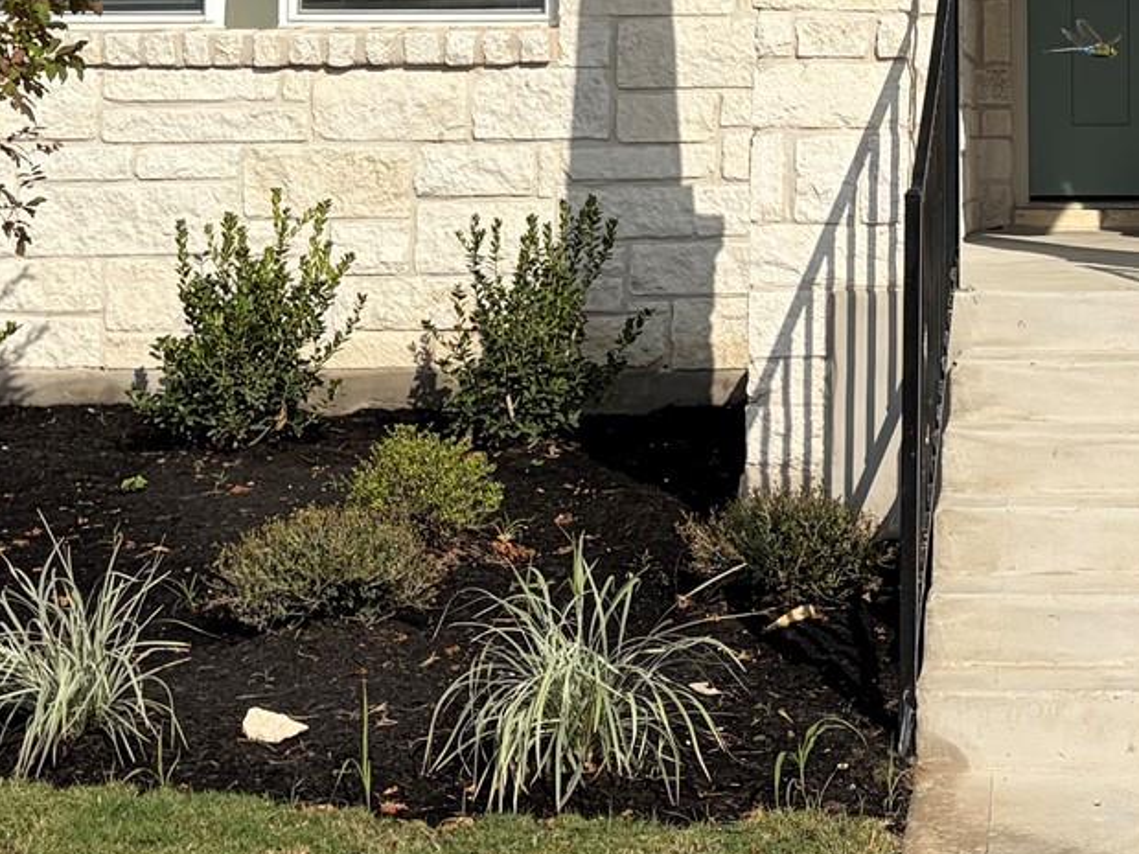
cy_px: -92
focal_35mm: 86
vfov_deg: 16.6
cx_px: 1075
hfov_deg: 22.1
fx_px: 2829
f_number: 1.6
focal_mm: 5.96
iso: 50
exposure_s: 1/7813
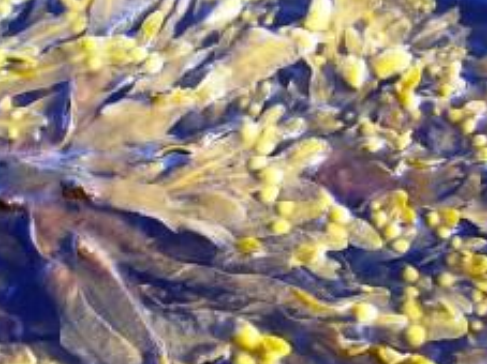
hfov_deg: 26.5
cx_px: 146
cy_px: 201
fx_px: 1026
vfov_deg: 20.1
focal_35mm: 73
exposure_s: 1/125
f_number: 2.7
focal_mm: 6
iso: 80
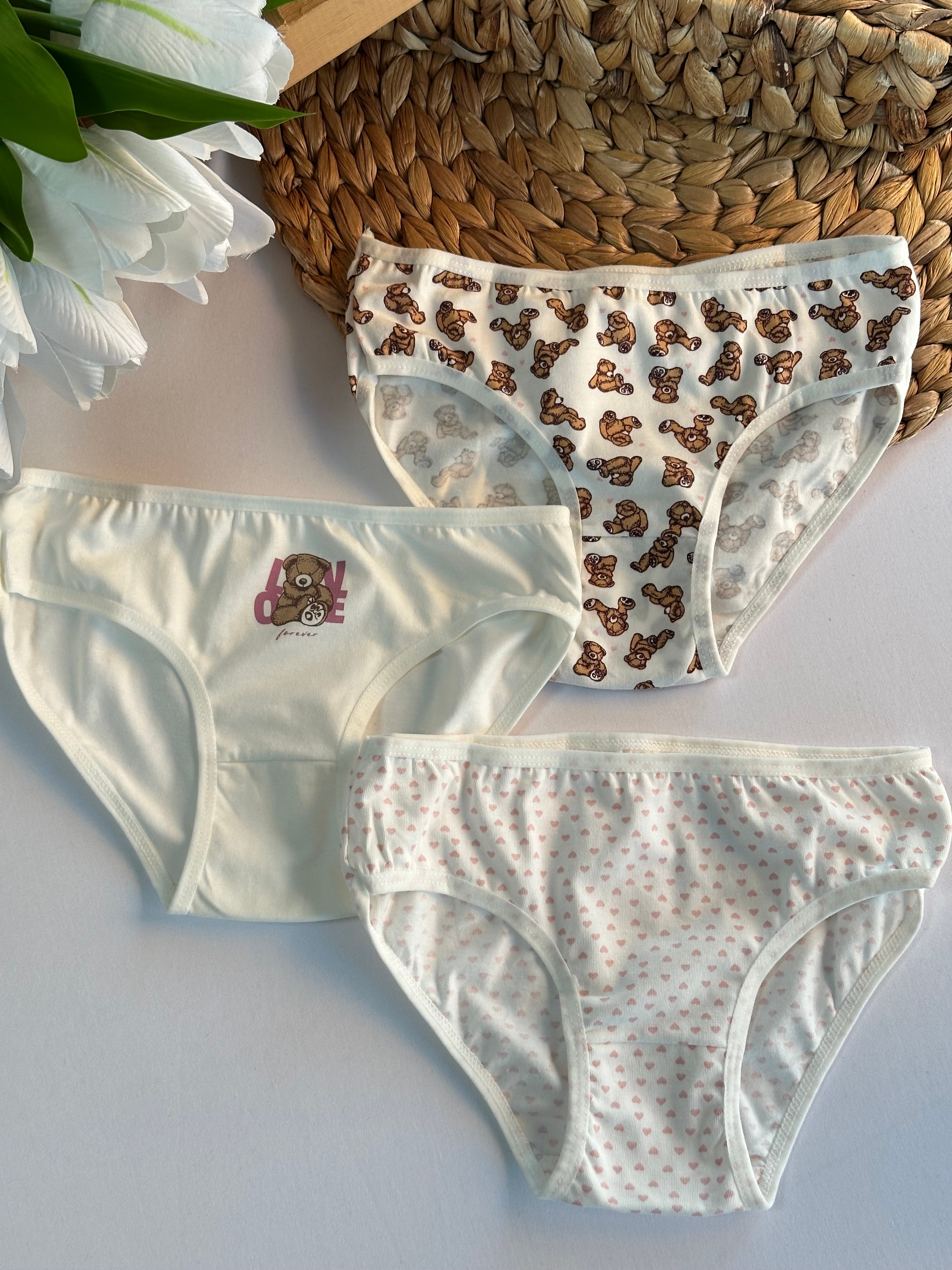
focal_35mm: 48
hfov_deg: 30.3
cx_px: 476
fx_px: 1760
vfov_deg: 39.7
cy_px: 635
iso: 80
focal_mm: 6.86
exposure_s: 1/121
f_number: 1.78
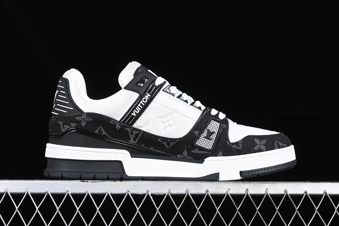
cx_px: 170
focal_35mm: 75
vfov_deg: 18.2
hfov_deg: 27.0
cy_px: 113
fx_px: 706
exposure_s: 1/60
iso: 160
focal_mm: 50
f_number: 6.3
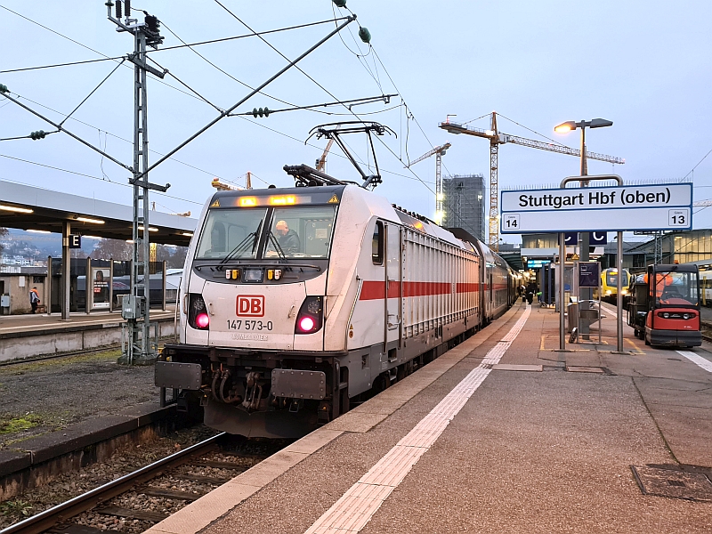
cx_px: 356
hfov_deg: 67.3
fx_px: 535
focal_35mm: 26
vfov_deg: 53.1
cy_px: 267
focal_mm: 5.4
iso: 250
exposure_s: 1/50
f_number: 1.8
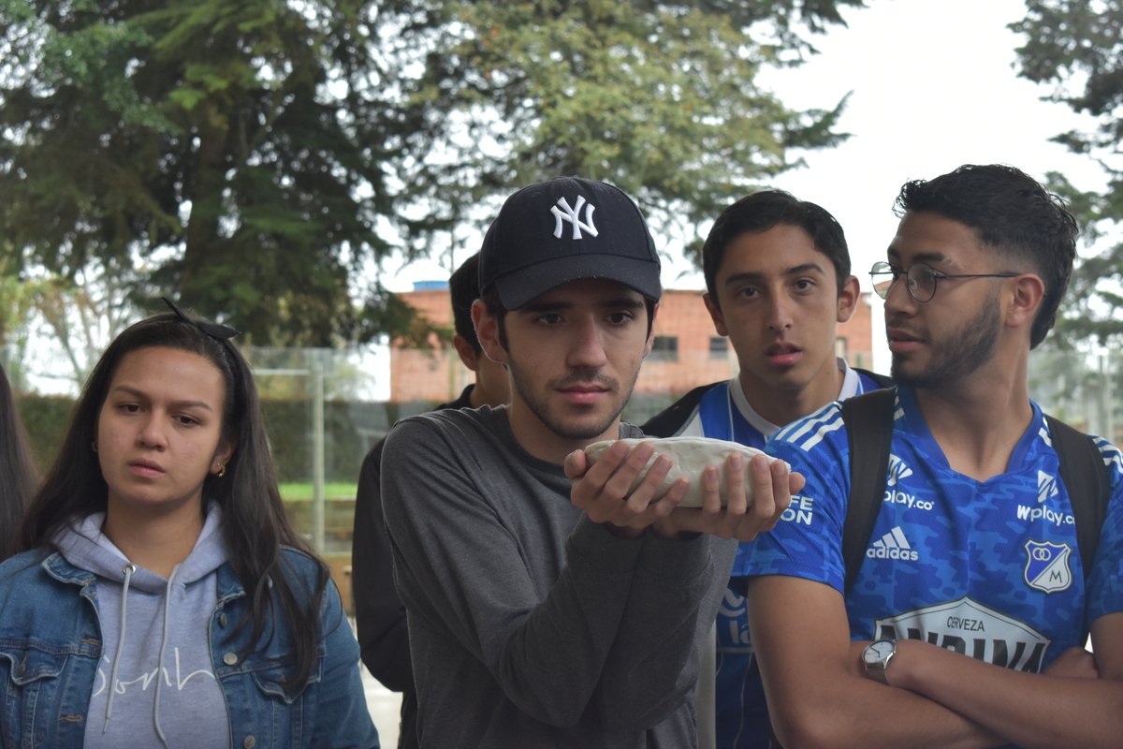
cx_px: 562
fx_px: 2573
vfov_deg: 16.6
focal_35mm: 82
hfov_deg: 24.6
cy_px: 374
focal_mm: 55
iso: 800
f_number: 8
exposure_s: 1/320
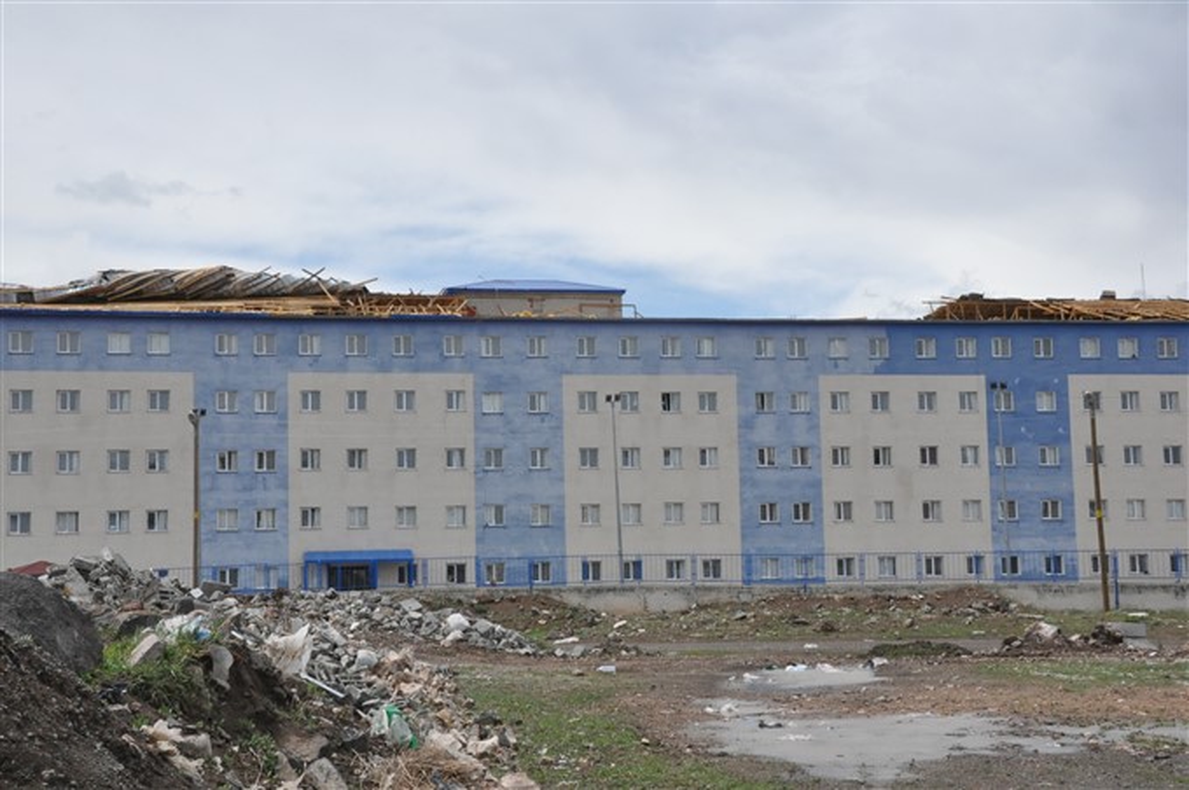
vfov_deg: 25.7
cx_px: 594
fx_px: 1732
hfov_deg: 37.9
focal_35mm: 52
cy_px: 395
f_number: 16
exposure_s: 1/1000
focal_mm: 35
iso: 1000
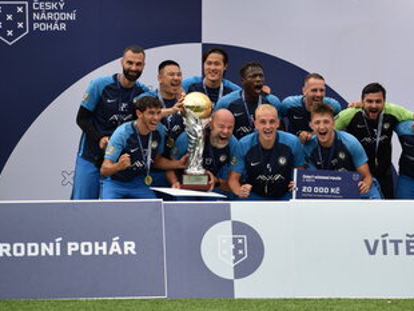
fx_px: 2286
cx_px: 276
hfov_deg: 10.3
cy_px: 149
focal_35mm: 191
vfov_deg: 7.8
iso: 800
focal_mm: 98
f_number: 4.8
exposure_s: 1/640
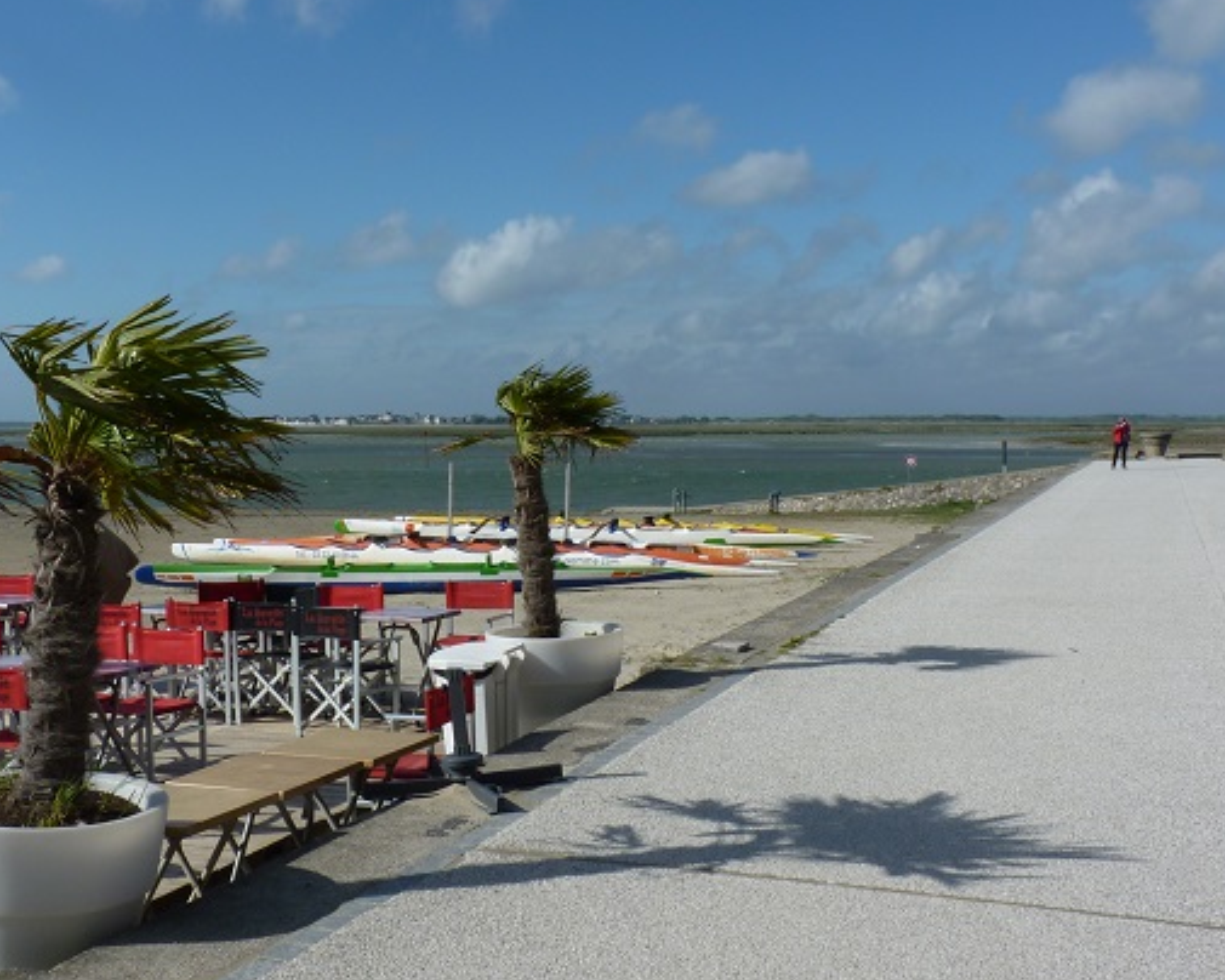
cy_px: 500
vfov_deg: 38.2
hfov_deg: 46.3
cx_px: 432
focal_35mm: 39
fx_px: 1414
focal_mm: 5.1
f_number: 6.3
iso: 80
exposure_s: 1/400
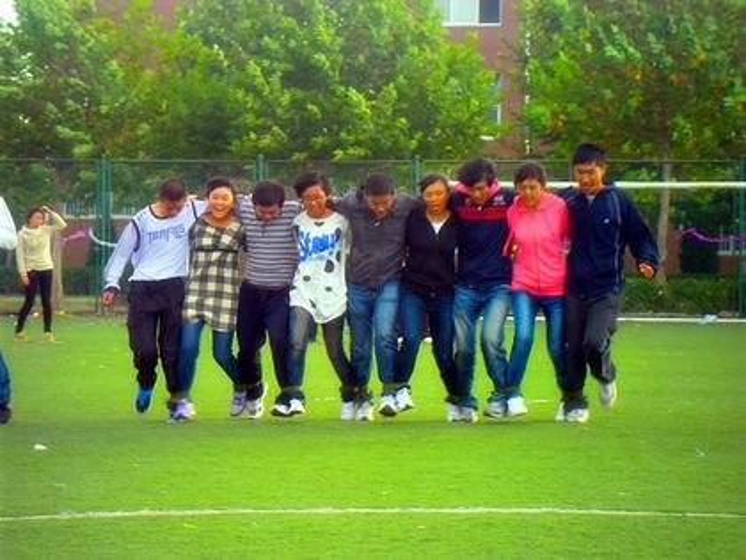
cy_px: 280
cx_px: 373
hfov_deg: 14.6
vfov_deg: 11.0
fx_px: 2909
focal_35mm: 135
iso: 100
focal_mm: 24.5
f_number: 5.9
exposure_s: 1/56
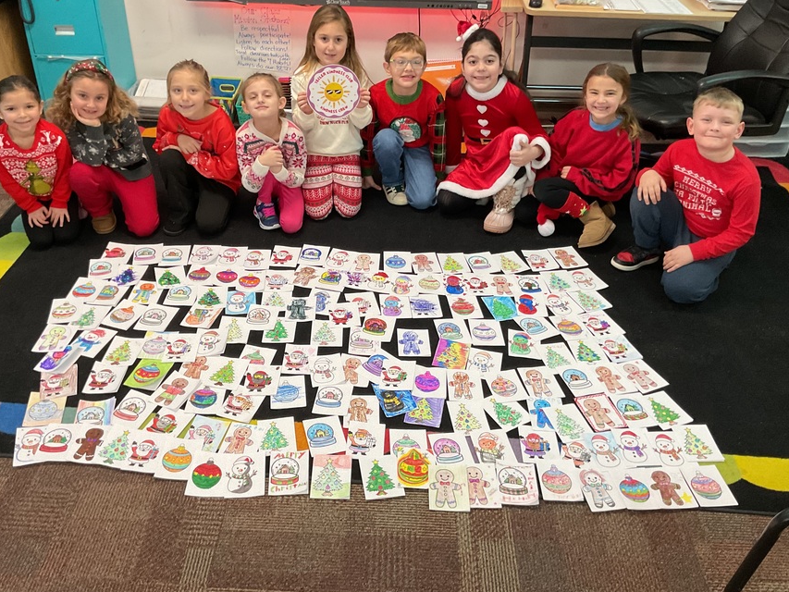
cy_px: 257
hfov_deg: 53.9
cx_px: 371
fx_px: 775
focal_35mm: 34
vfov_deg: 41.7
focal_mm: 3
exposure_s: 1/60
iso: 160
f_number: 1.8
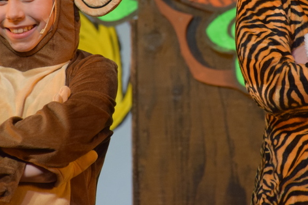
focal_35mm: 456
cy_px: 5
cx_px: 179
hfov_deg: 4.5
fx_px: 3902
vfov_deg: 3.0
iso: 1400
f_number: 5.6
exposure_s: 1/125
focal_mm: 140
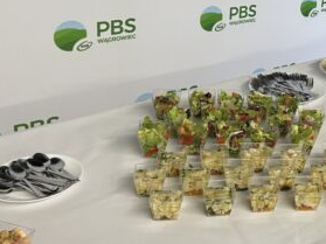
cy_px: 51
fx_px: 527
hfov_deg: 31.7
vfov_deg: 25.7
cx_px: 328
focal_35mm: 56
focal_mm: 5.7
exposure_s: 1/50
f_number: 1.5
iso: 125
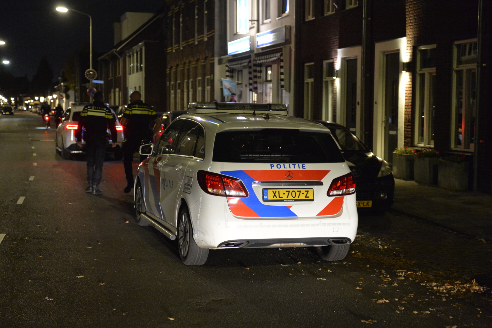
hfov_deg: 35.6
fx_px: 765
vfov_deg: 24.2
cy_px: 164
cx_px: 246
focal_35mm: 56
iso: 8000
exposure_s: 1/60
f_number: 2.8
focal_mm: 56
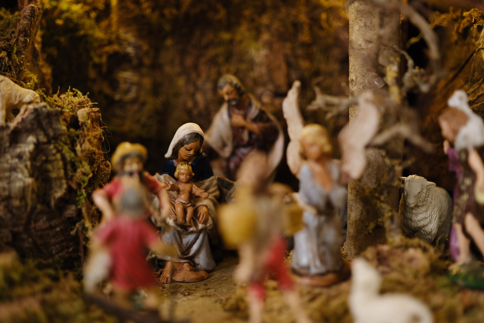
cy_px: 162
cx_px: 242
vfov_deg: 27.0
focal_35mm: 50
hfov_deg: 39.6
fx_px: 672
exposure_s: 1/50
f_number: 1.4
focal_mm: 33
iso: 1000
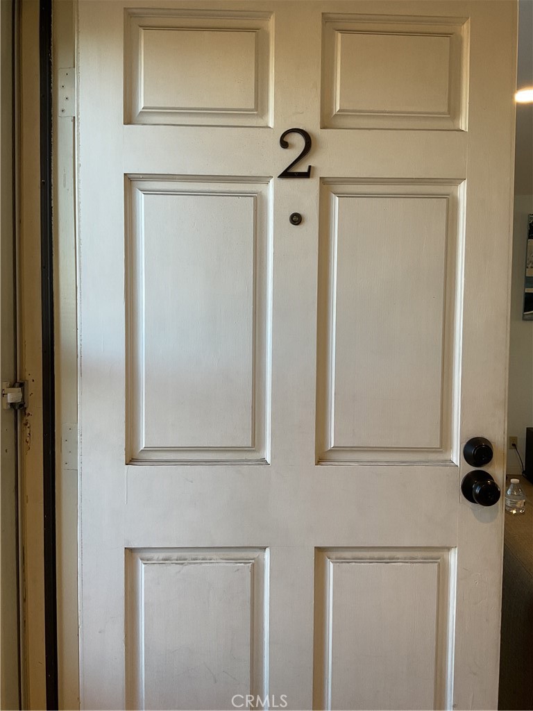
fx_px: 595
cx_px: 266
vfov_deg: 61.7
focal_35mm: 29
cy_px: 356
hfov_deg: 48.2
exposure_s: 1/60
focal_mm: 3
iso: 50
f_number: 1.8
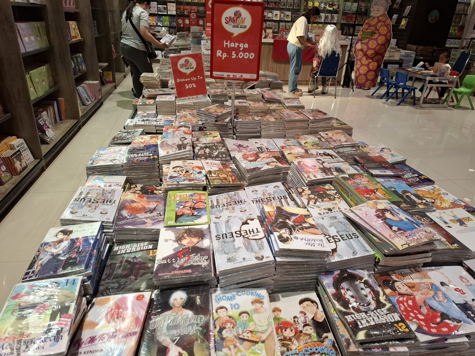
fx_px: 316
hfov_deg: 73.9
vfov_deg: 58.9
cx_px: 238
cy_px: 178
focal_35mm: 23
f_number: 1.8
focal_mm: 5.54
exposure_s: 1/100
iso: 320
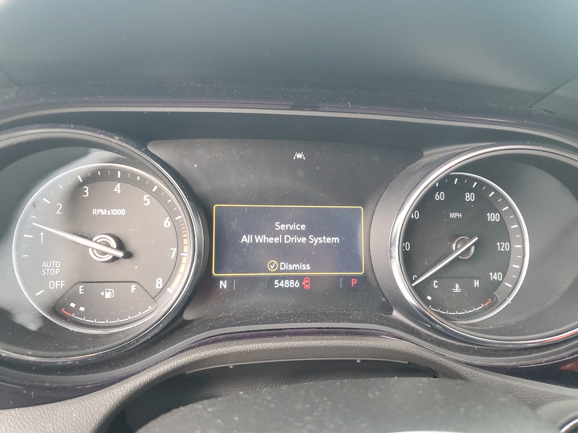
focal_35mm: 26
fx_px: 434
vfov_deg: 53.1
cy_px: 216
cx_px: 289
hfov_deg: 67.3
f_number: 1.5
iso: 198
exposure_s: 1/60.2
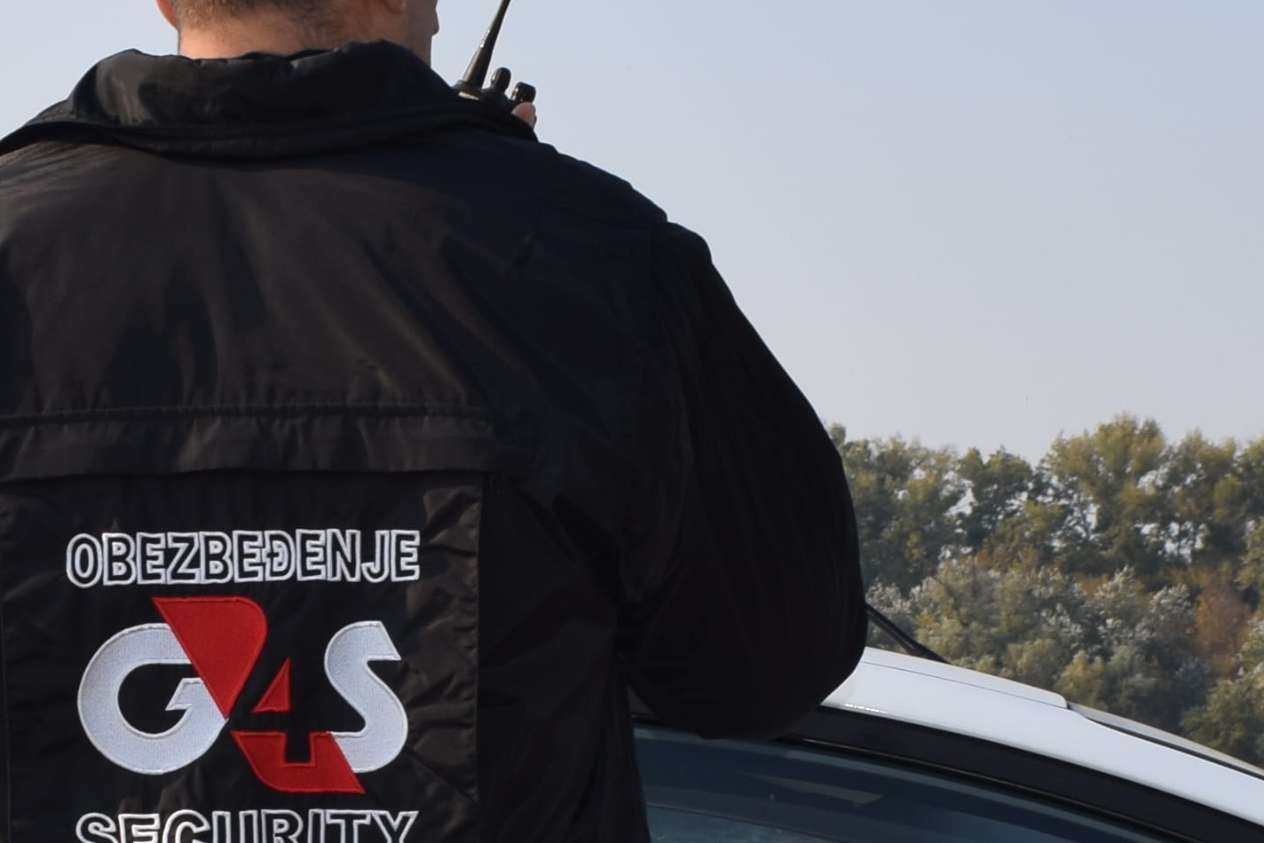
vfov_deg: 9.7
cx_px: 424
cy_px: 994
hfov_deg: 14.7
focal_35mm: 139
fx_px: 4881
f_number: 9
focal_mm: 22
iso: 100
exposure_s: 1/200
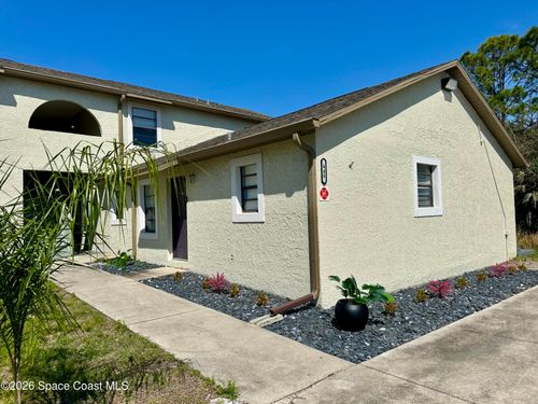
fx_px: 373
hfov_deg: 71.6
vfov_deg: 56.8
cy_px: 202
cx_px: 269
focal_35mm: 24
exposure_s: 1/9709
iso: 80
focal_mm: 6.86
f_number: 1.78
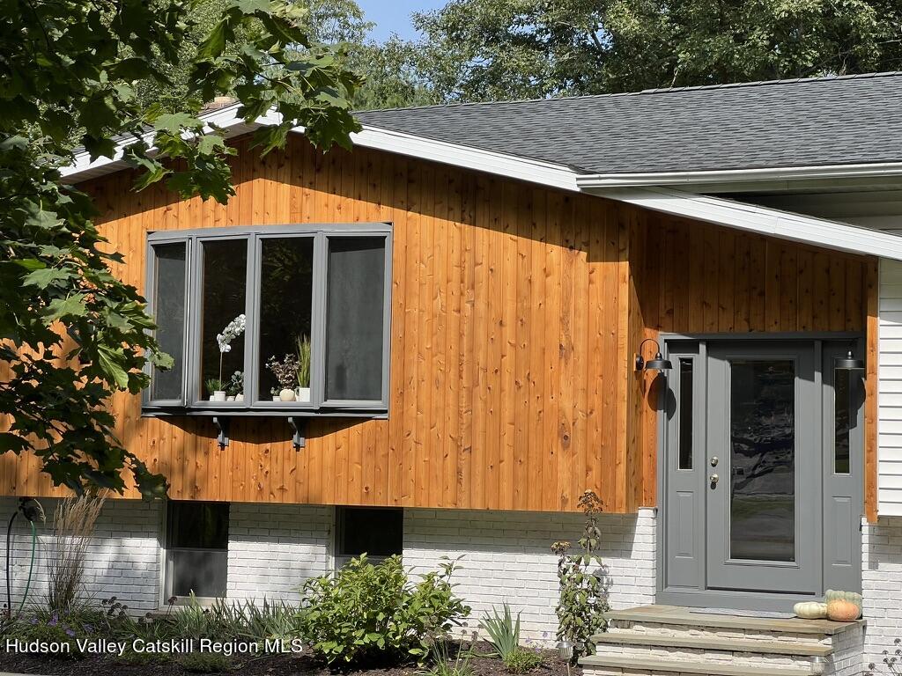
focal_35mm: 77
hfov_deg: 25.3
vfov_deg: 19.1
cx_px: 451
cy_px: 338
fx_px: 2006
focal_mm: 9
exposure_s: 1/501
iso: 32
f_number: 2.8
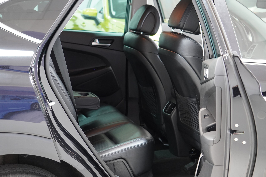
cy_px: 88
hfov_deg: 24.6
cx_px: 133
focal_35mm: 82
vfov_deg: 16.6
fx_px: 610
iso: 1250
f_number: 4.5
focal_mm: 55
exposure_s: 1/10
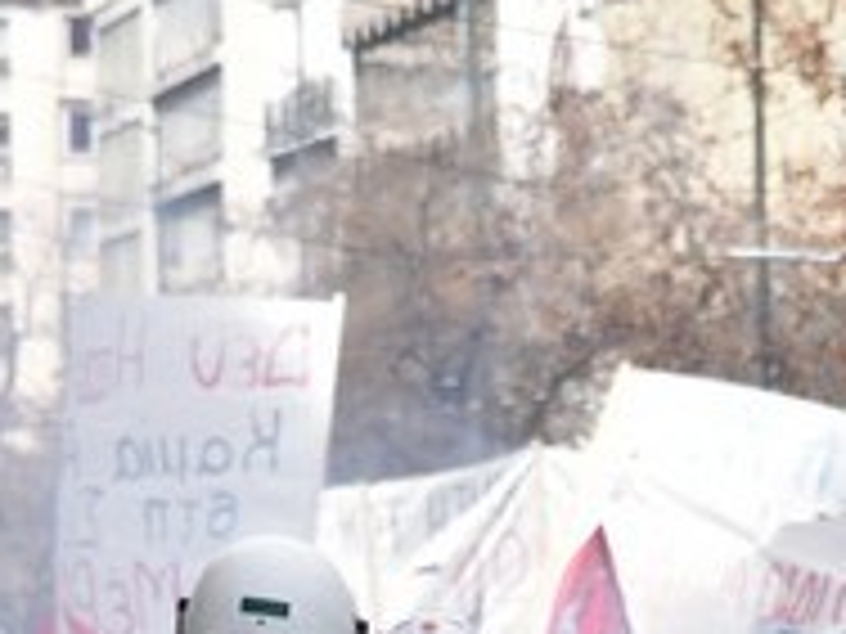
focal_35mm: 473
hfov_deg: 4.2
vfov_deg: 3.1
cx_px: 824
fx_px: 11560
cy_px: 1068
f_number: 6.3
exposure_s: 1/640
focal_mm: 120
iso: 450
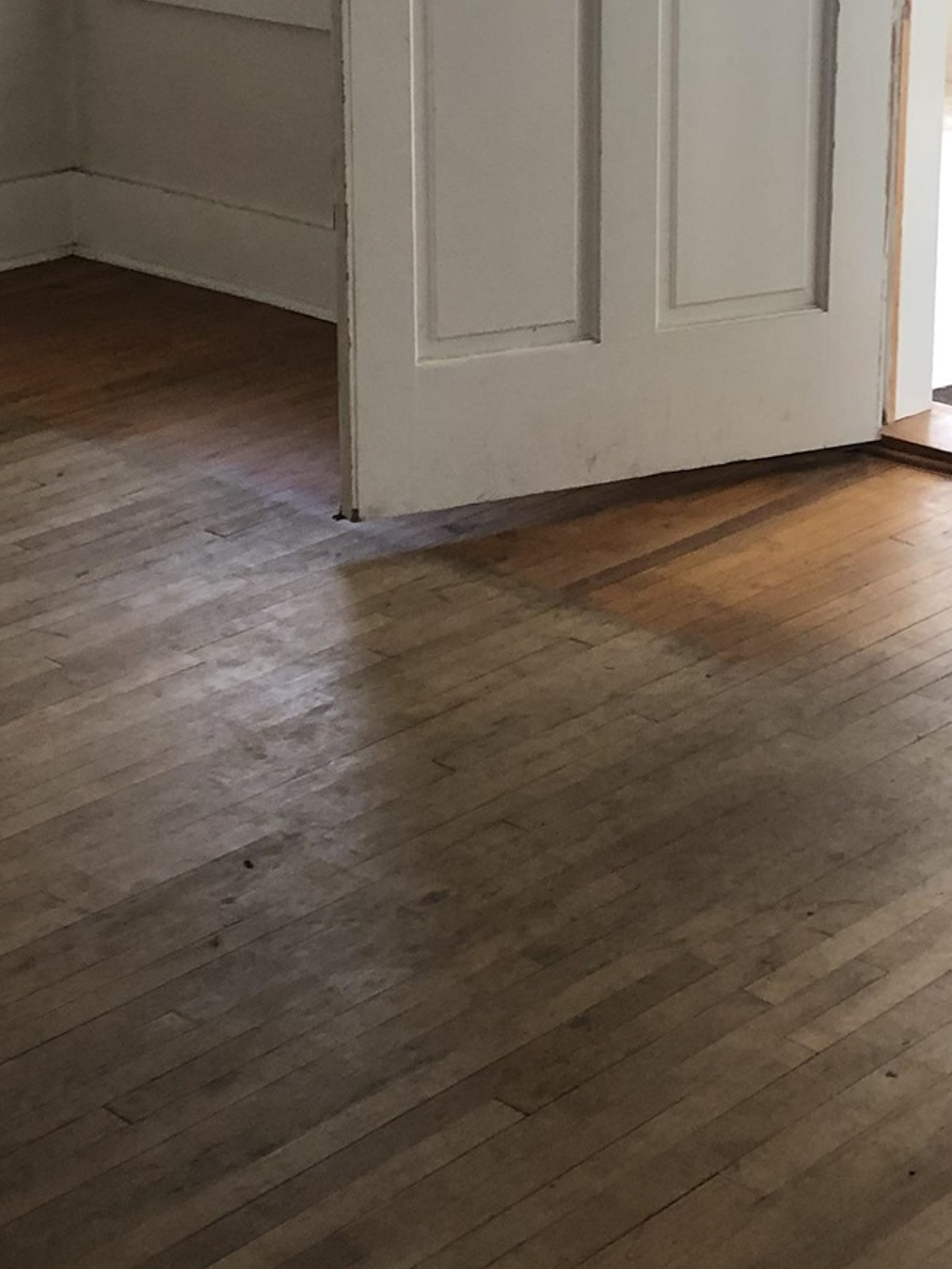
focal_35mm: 74
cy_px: 332
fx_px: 2714
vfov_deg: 26.0
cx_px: 444
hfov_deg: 19.9
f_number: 1.8
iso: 40
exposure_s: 1/17
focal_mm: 4
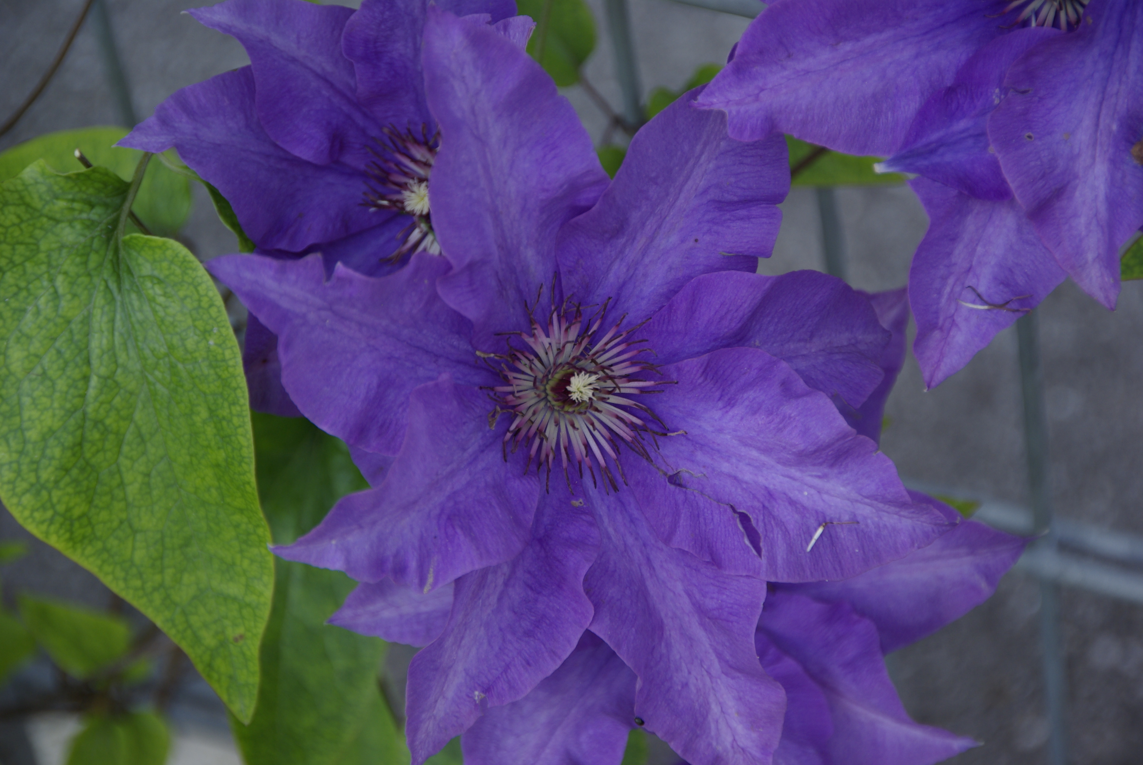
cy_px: 382
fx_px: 5722
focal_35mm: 180
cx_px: 572
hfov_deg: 11.4
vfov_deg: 7.7
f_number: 5.6
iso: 200
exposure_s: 1/125
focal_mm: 120
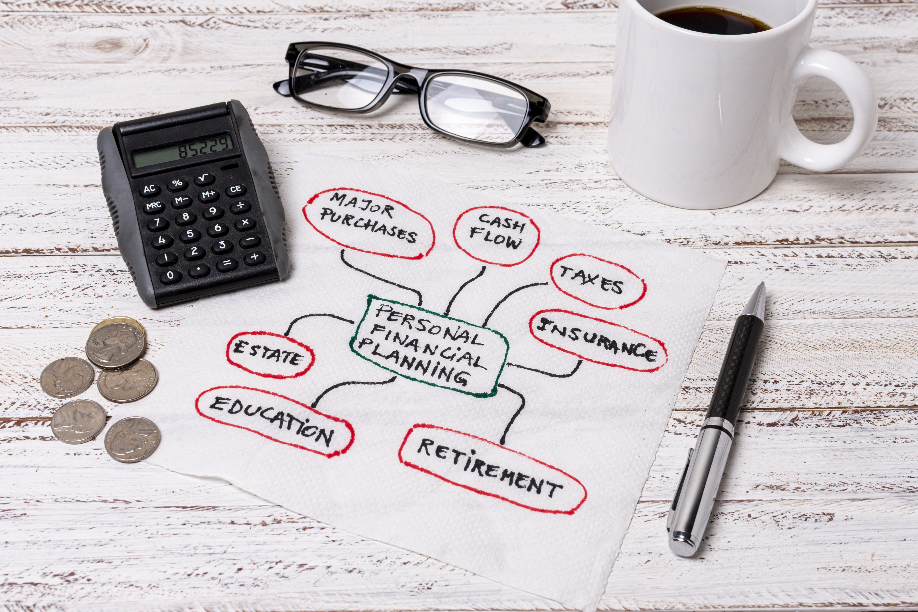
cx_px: 459
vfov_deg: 25.8
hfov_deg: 37.9
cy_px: 306
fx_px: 1339
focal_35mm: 52
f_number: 7.1
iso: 100
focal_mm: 35
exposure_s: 1/160
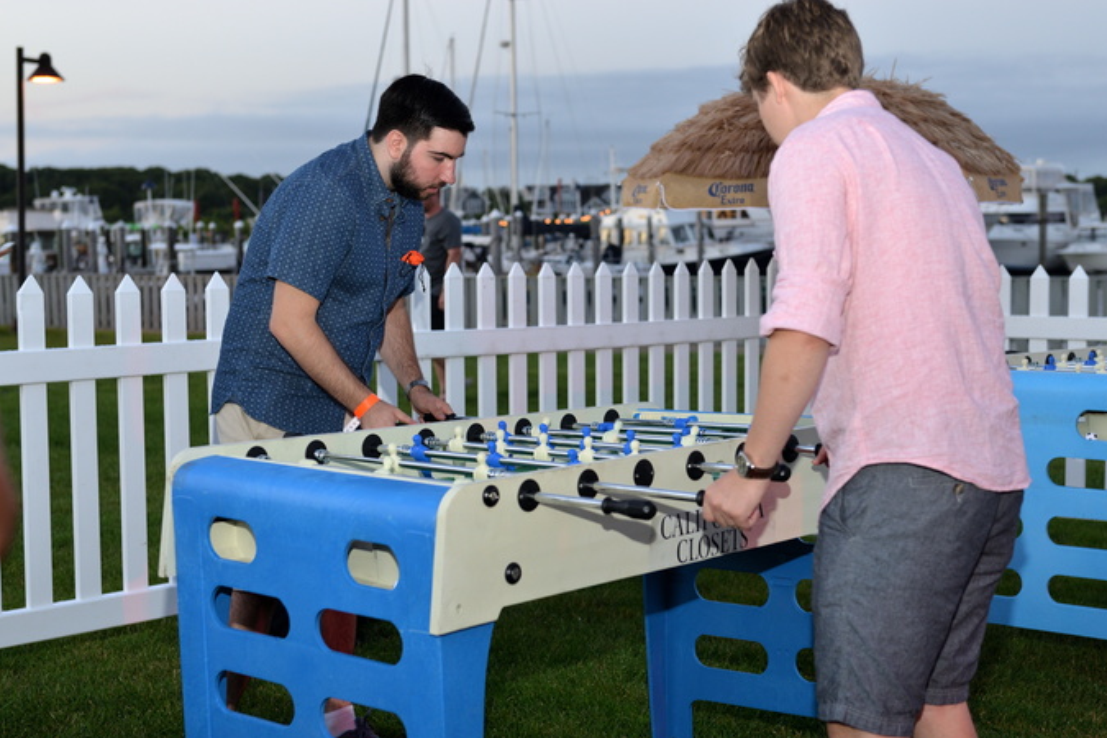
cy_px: 394
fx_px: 1876
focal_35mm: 61
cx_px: 558
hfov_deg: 32.9
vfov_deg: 22.3
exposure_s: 1/60
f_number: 3.5
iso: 640
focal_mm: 52
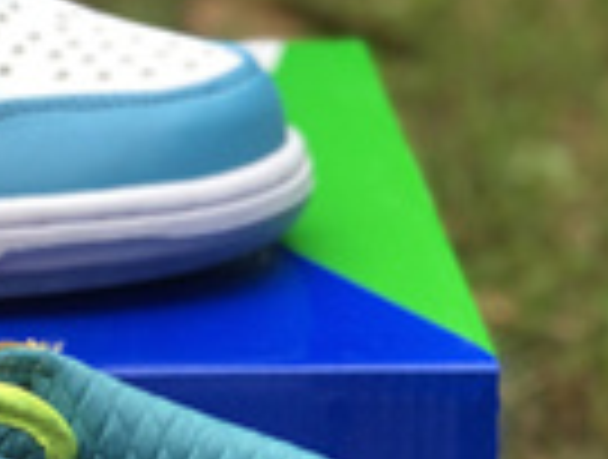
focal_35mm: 192
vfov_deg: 7.8
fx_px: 3381
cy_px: 376
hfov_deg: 10.0
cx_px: -275
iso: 20
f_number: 2.4
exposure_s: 1/120
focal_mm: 6
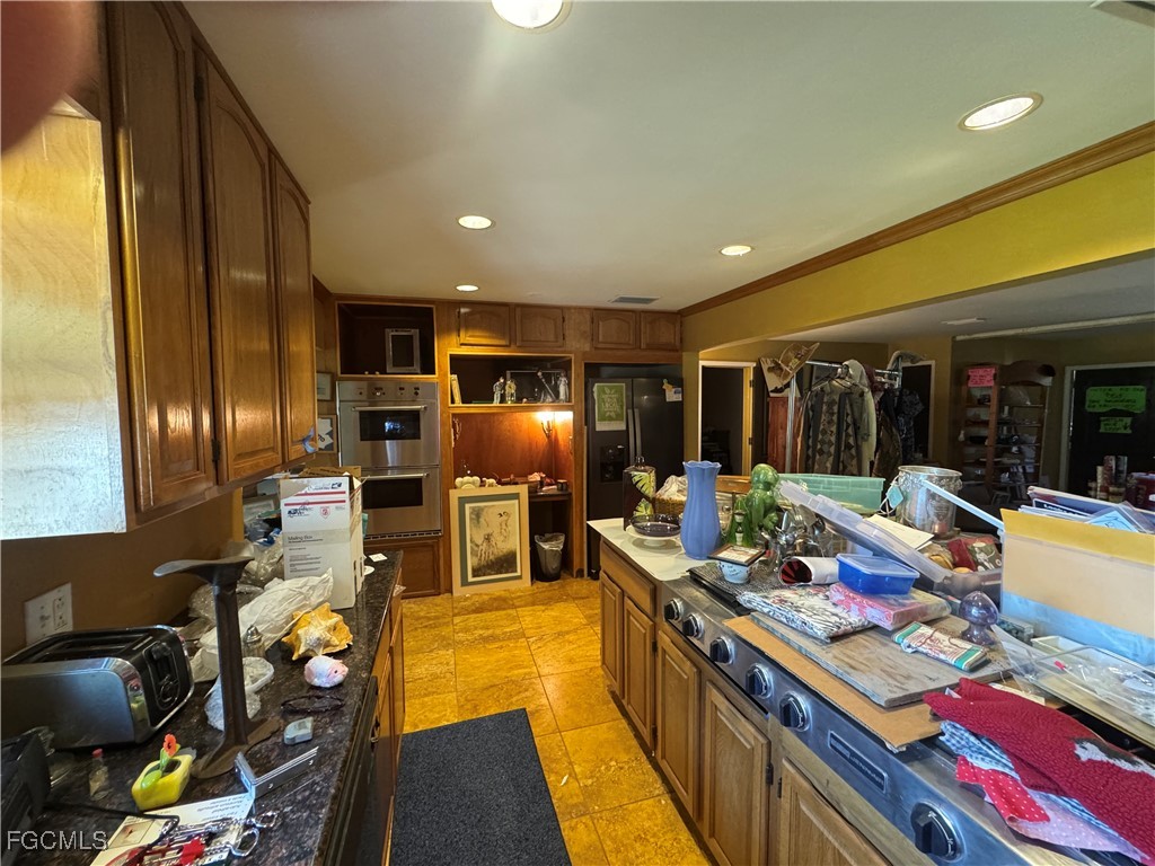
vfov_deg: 85.7
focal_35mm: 14
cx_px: 578
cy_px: 433
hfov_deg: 102.1
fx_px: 467
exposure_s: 1/60
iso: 640
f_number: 2.2
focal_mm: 2.22
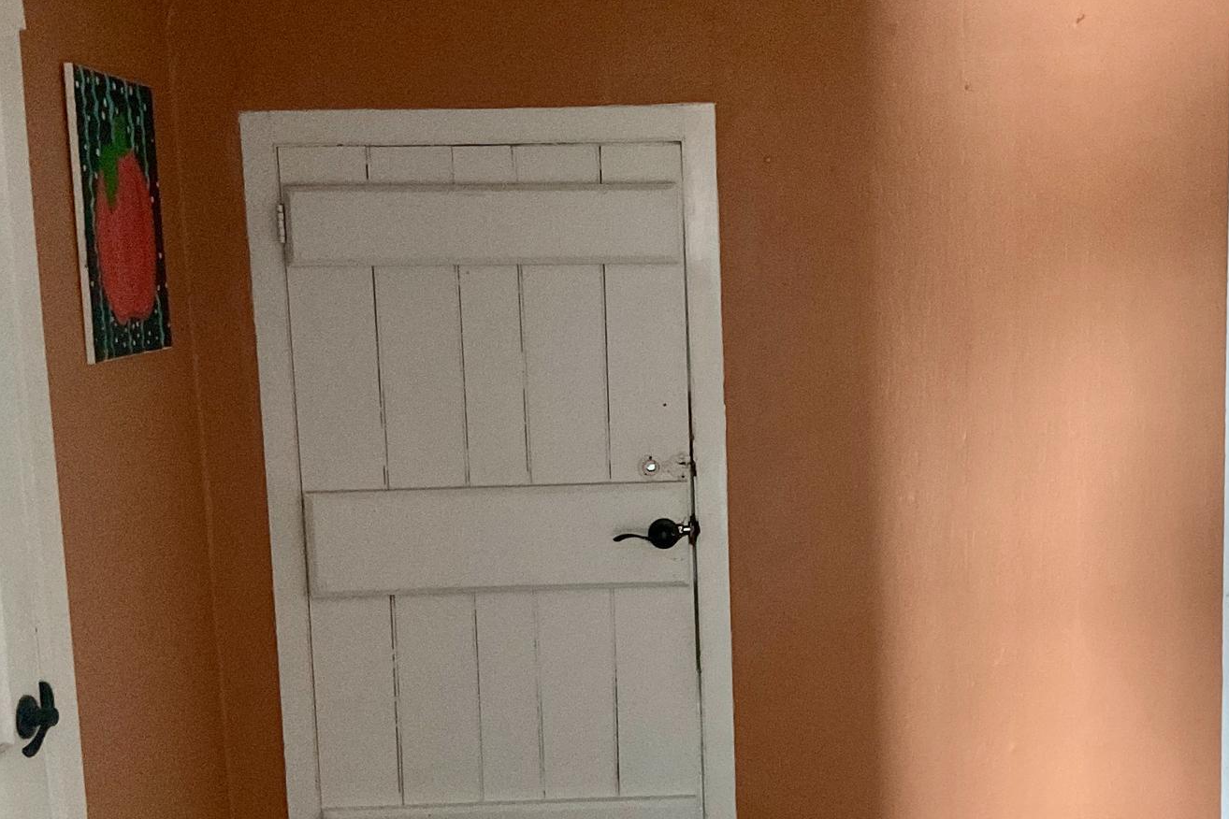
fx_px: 1604
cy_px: 490
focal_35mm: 47
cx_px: 777
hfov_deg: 41.6
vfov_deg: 28.6
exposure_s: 1/30
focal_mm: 3
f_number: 1.8
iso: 500
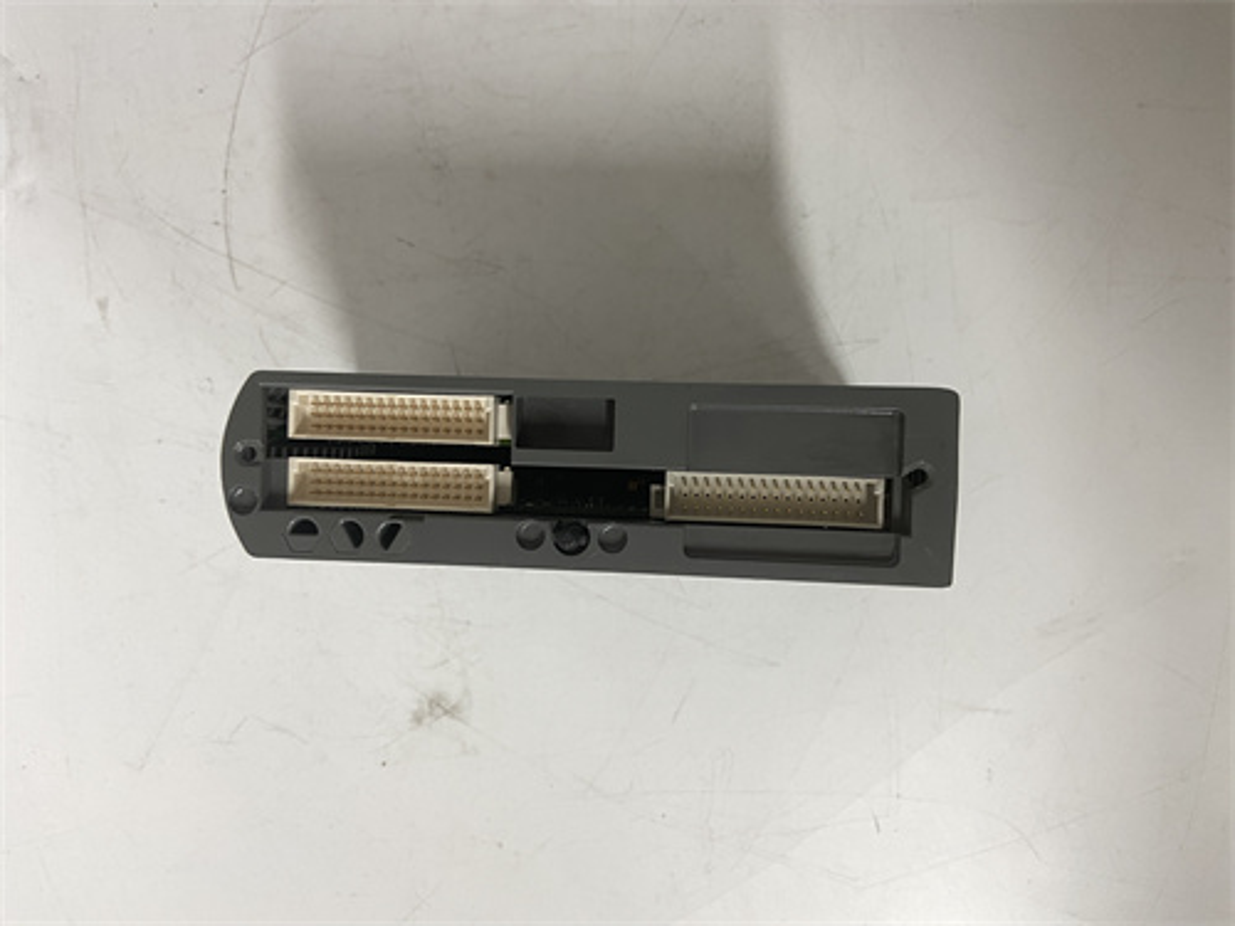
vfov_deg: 53.1
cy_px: 463
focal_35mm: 26
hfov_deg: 67.3
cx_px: 618
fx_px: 928
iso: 100
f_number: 1.8
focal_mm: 4.25
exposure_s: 1/50
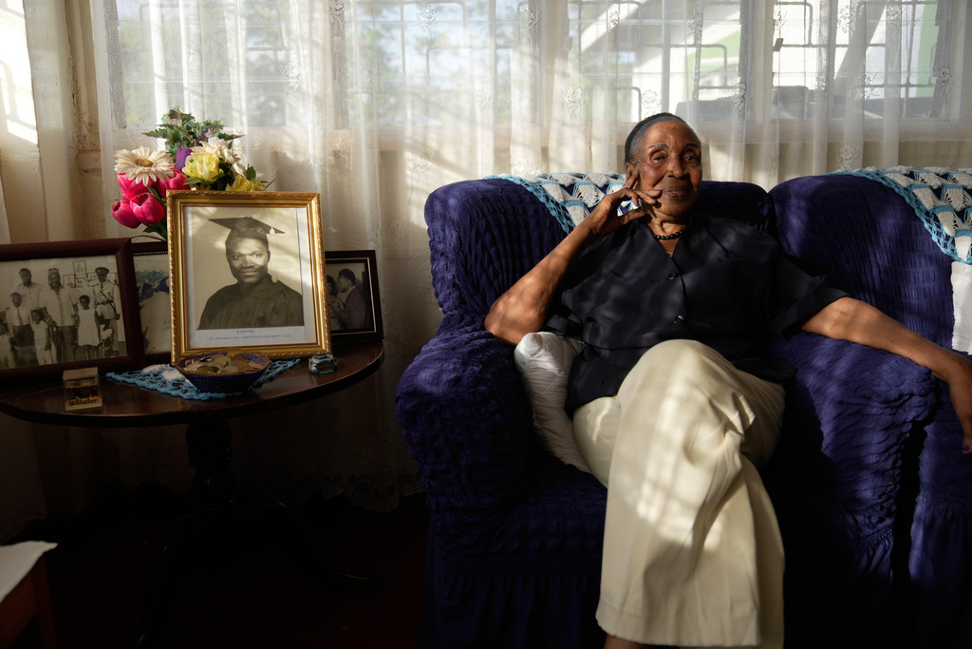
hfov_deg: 65.5
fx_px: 756
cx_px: 486
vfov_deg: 46.4
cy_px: 324
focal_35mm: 28
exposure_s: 1/640
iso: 400
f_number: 2.8
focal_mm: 28
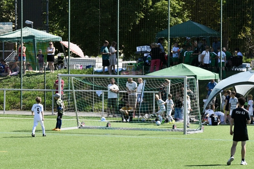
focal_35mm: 185
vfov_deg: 7.4
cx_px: 153
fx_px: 1305
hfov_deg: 11.1
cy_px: 76
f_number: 18
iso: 3200
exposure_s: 1/1250
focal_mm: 125
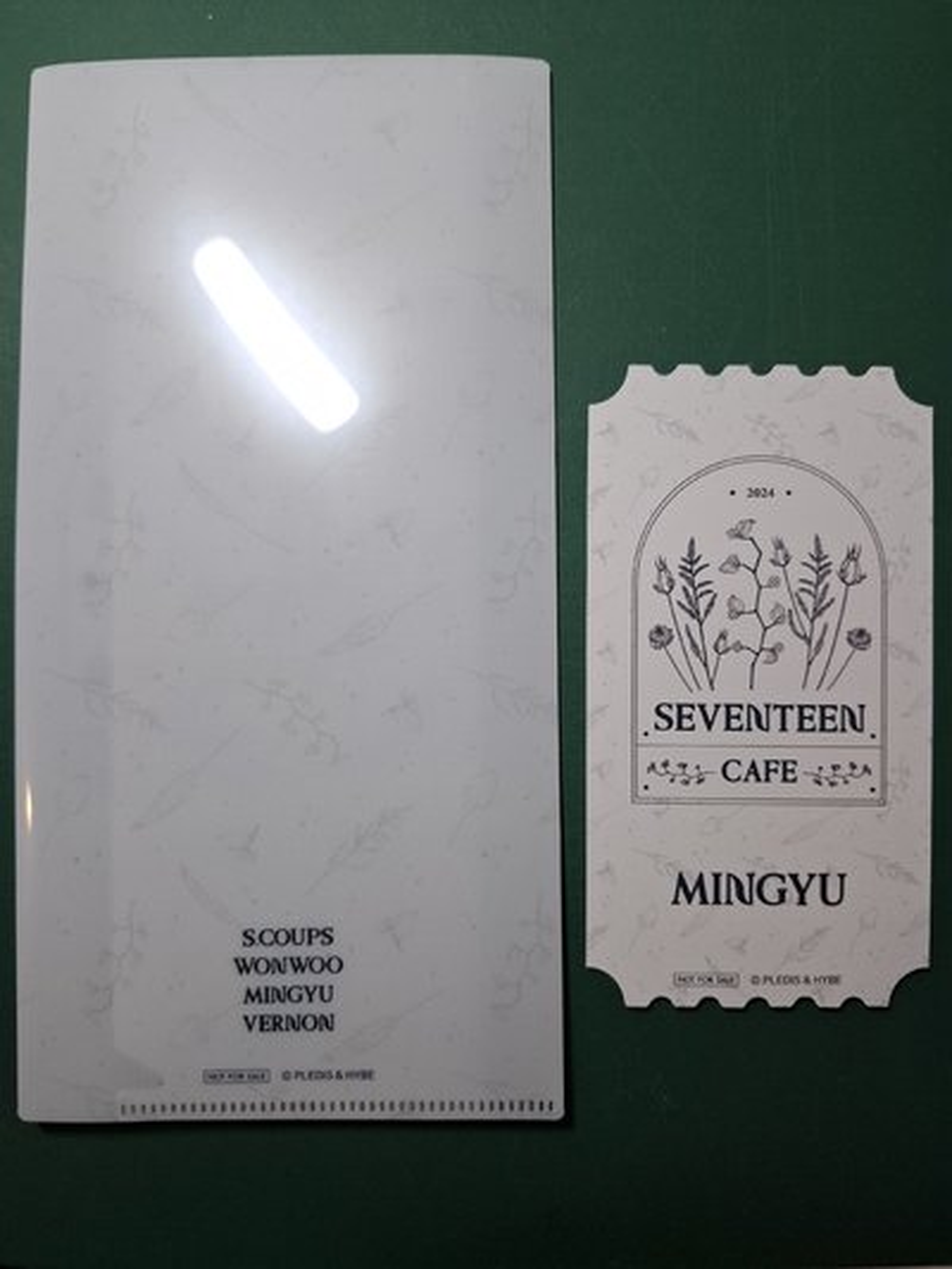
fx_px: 843
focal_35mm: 23
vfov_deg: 73.9
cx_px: 476
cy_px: 634
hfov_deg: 58.9
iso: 200
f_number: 1.8
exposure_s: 1/120
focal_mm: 5.54
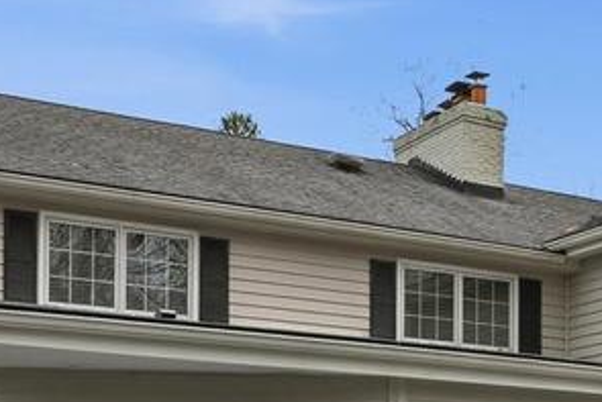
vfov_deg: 16.5
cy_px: 531
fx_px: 1305
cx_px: 575
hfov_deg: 25.0
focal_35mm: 78
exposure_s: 1/2000
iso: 200
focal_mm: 16
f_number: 9
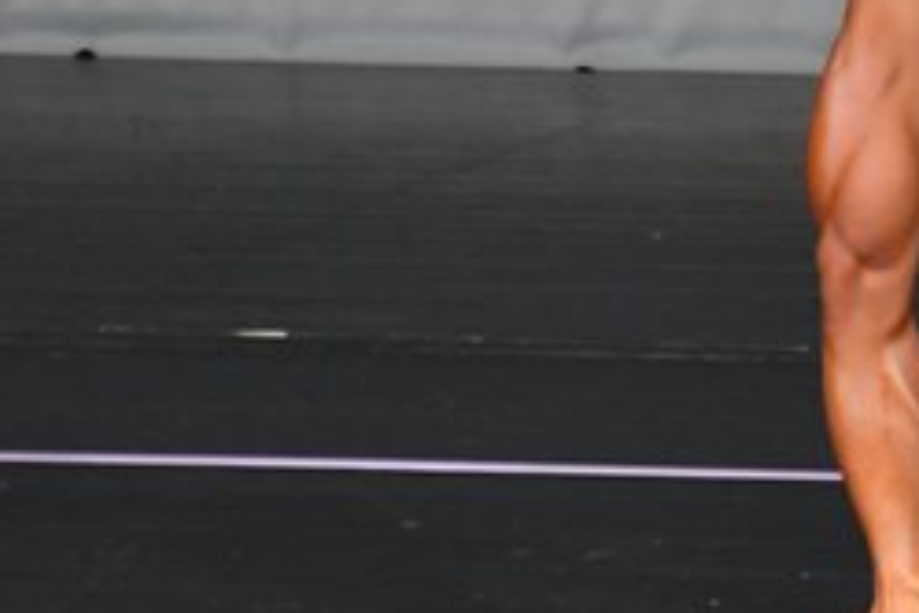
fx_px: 29763
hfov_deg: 1.8
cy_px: -74
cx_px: 1176
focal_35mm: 1166
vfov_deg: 1.2
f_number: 5.6
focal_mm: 250
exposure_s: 1/400
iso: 4000
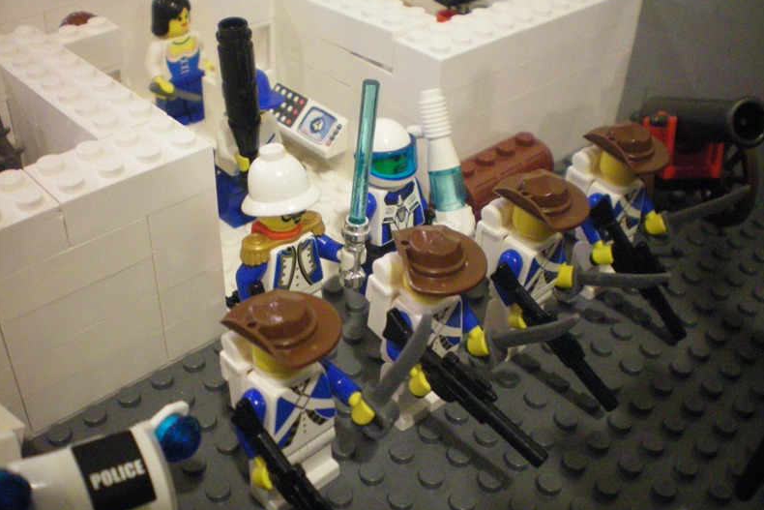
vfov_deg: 33.4
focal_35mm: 40
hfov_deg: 48.5
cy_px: 267
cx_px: 384
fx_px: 849
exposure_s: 1/15
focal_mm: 6.3
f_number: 3.1
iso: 400
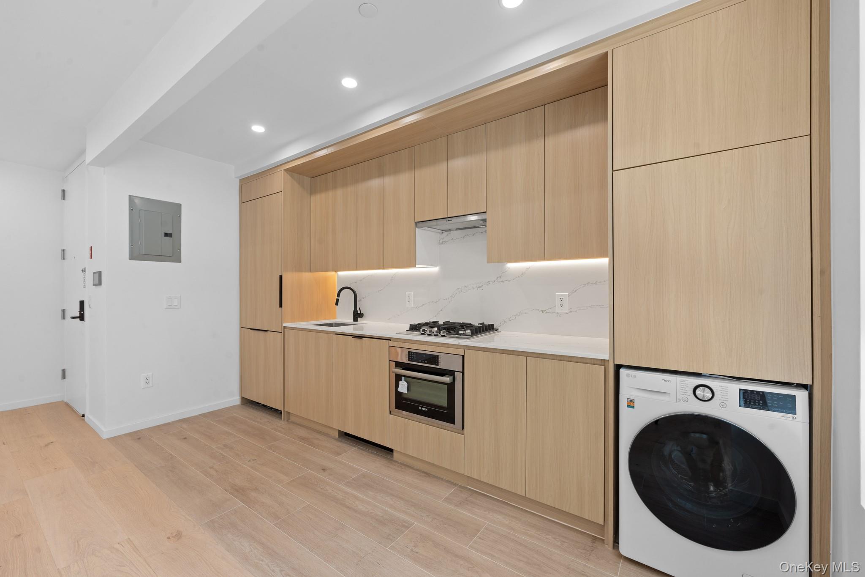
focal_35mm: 14
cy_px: 288
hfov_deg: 104.3
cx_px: 432
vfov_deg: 81.2
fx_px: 336
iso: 200
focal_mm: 14
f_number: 10
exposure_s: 1/6
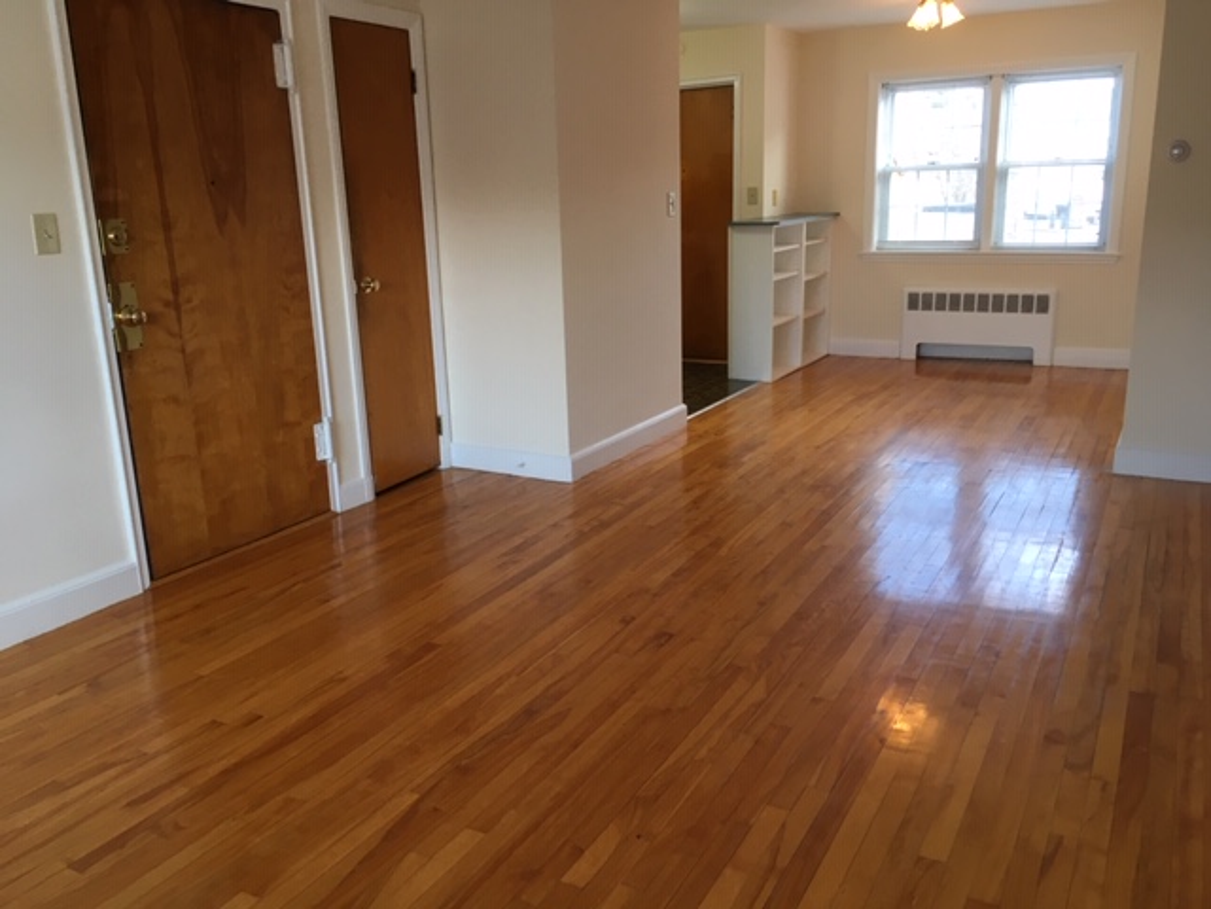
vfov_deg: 48.2
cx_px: 606
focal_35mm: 29
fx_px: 1015
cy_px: 454
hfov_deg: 61.7
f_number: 2.2
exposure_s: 1/33
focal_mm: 4.15
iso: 32
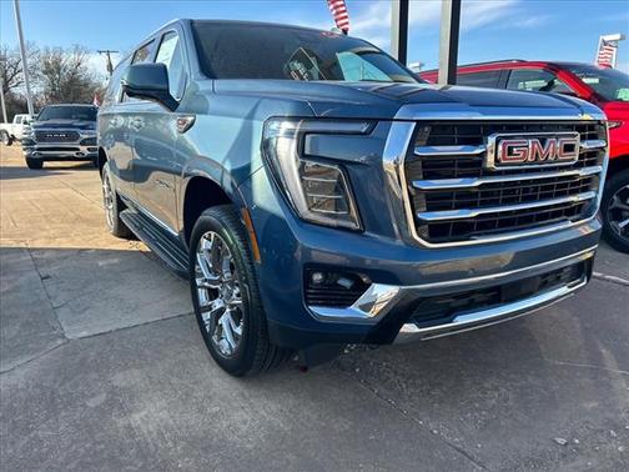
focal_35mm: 26
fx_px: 472
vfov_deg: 53.1
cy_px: 236
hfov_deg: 67.3
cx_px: 314
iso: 50
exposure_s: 1/1000
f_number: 1.5
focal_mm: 5.7
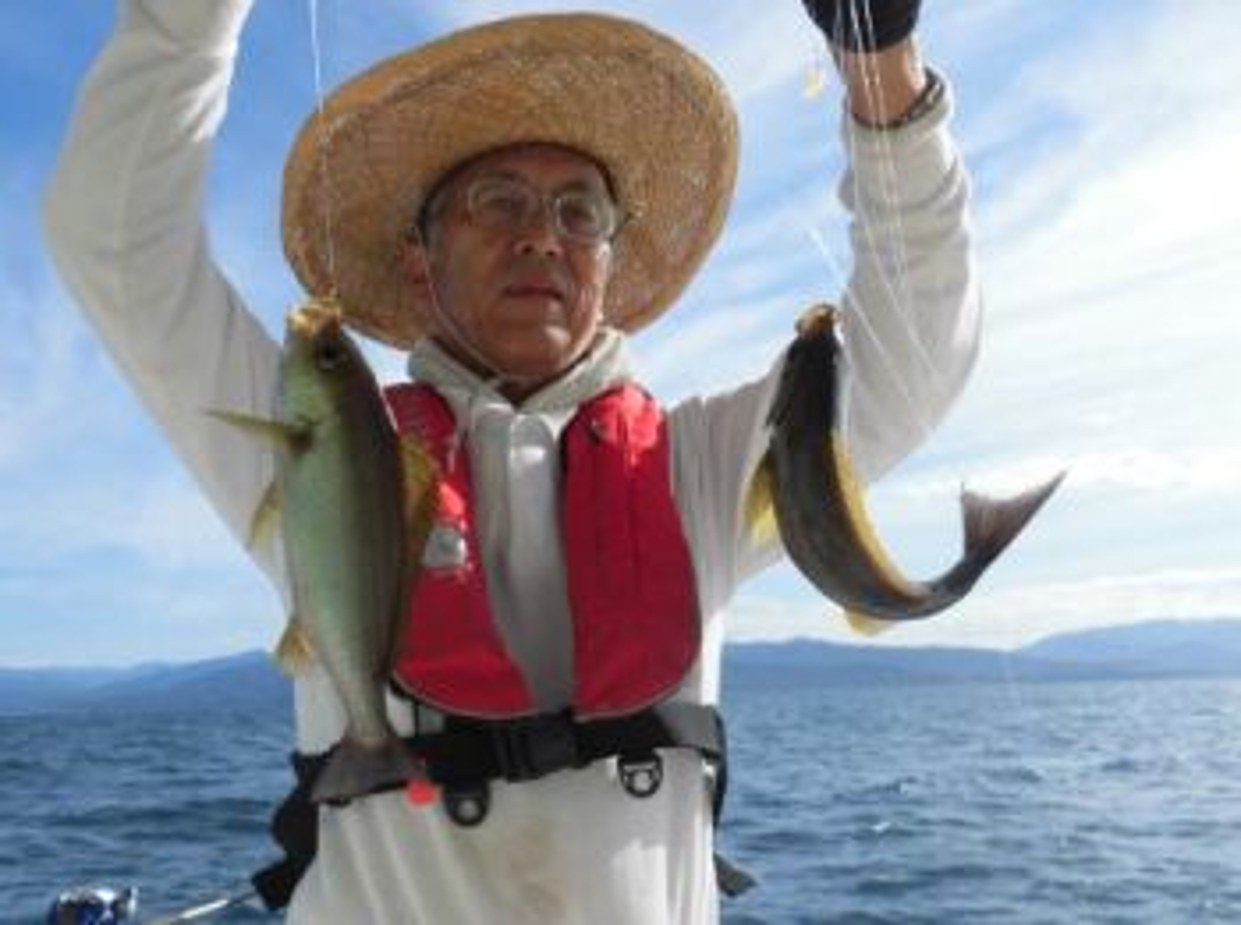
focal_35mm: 24
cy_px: 462
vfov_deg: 56.6
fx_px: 859
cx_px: 620
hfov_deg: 71.7
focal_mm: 4.3
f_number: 7.8
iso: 100
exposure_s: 1/250
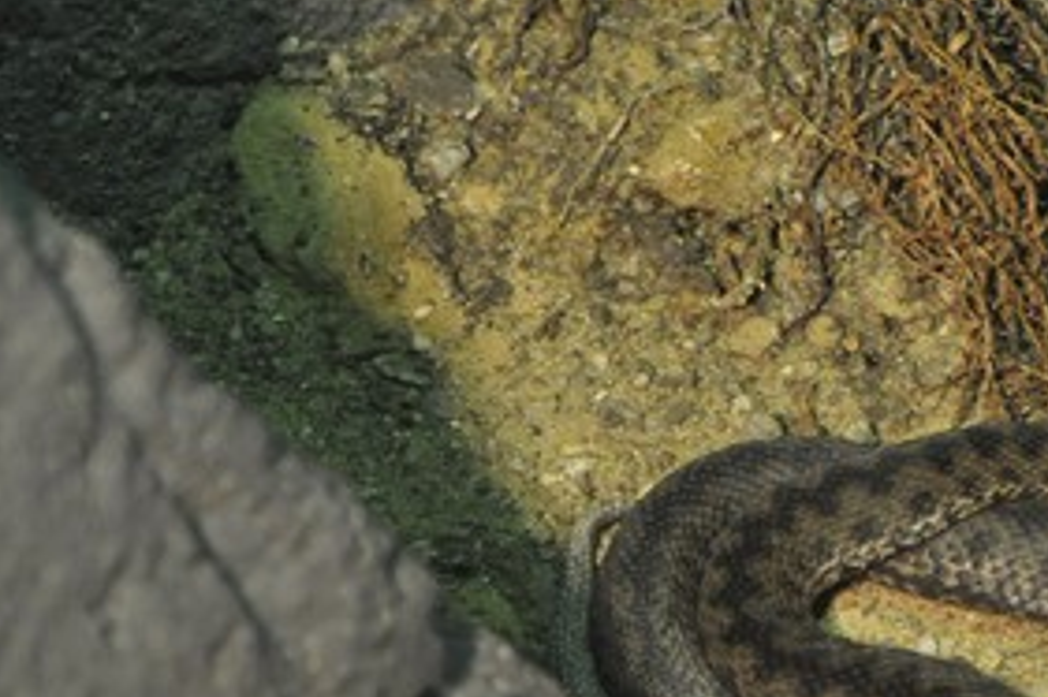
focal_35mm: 384
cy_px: 565
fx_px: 11172
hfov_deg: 5.4
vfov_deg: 3.6
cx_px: 1003
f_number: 4.5
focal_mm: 90
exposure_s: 1/160
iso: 1600
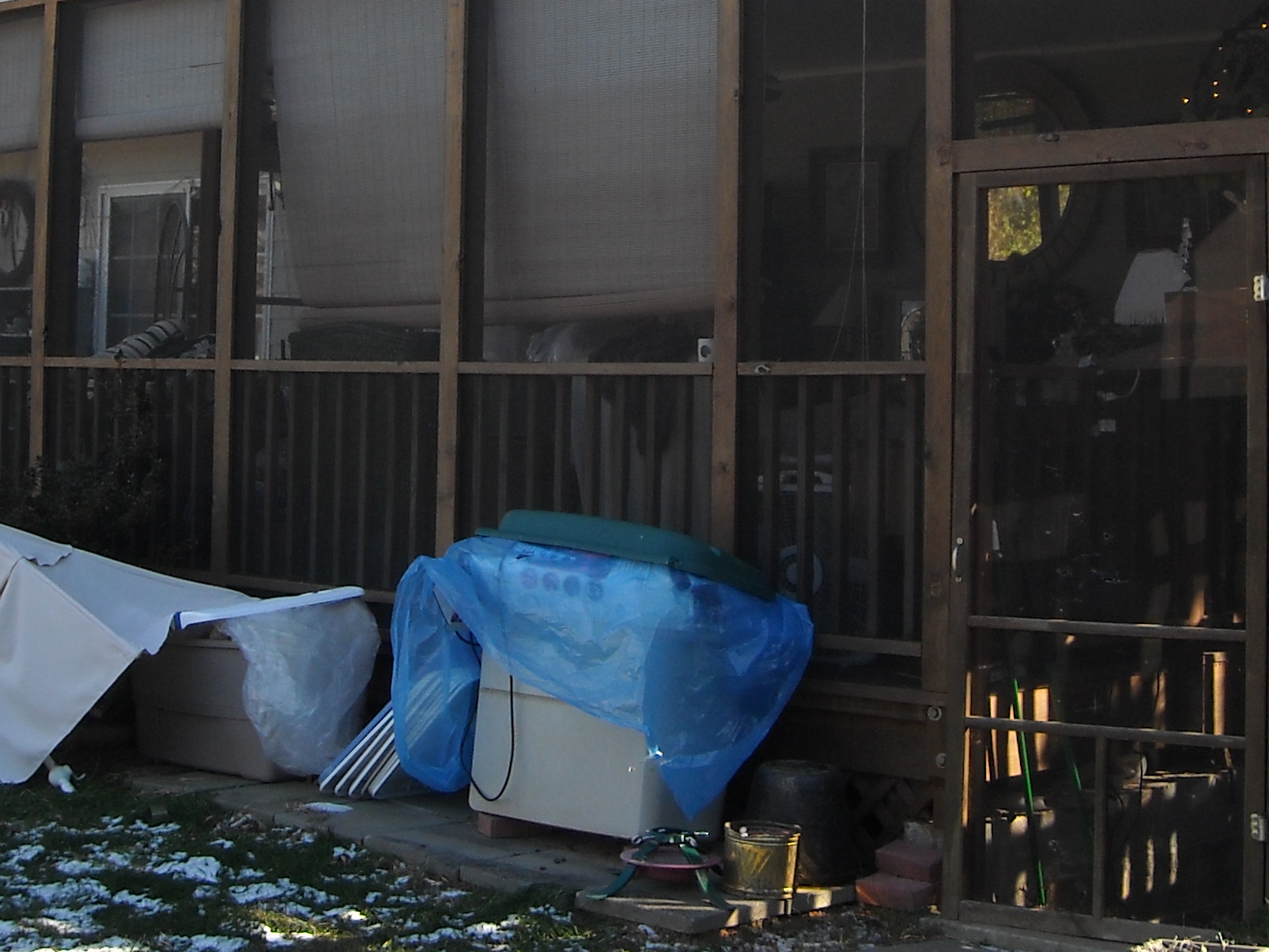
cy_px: 121
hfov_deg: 29.0
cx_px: 591
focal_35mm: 67
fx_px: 2456
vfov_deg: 21.5
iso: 80
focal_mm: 5.7
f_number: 2.8
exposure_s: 1/250
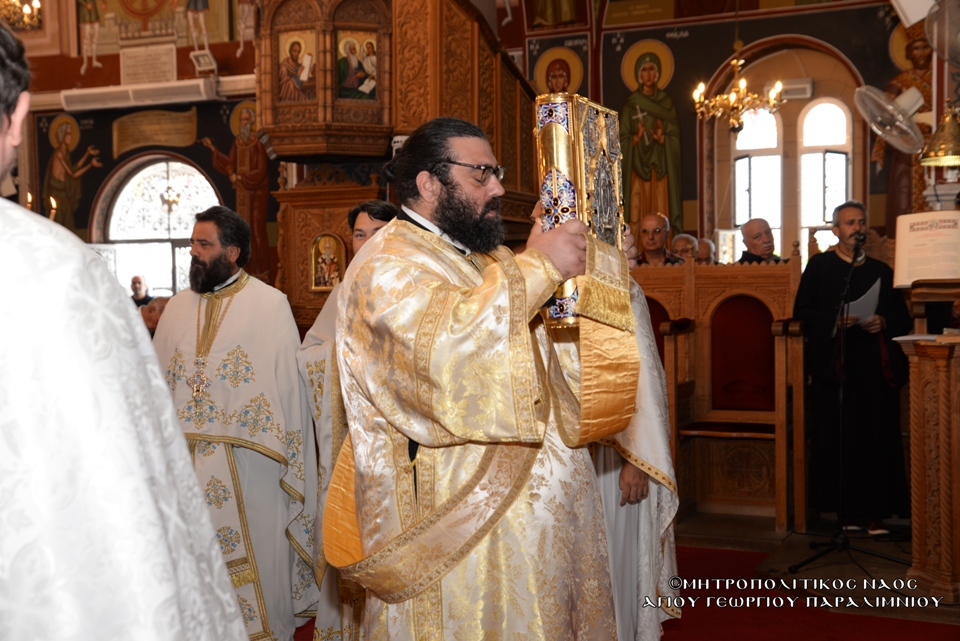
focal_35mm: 48
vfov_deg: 28.1
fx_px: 1281
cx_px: 480
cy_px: 320
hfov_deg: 41.1
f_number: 5.6
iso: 400
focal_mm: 48
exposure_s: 1/60
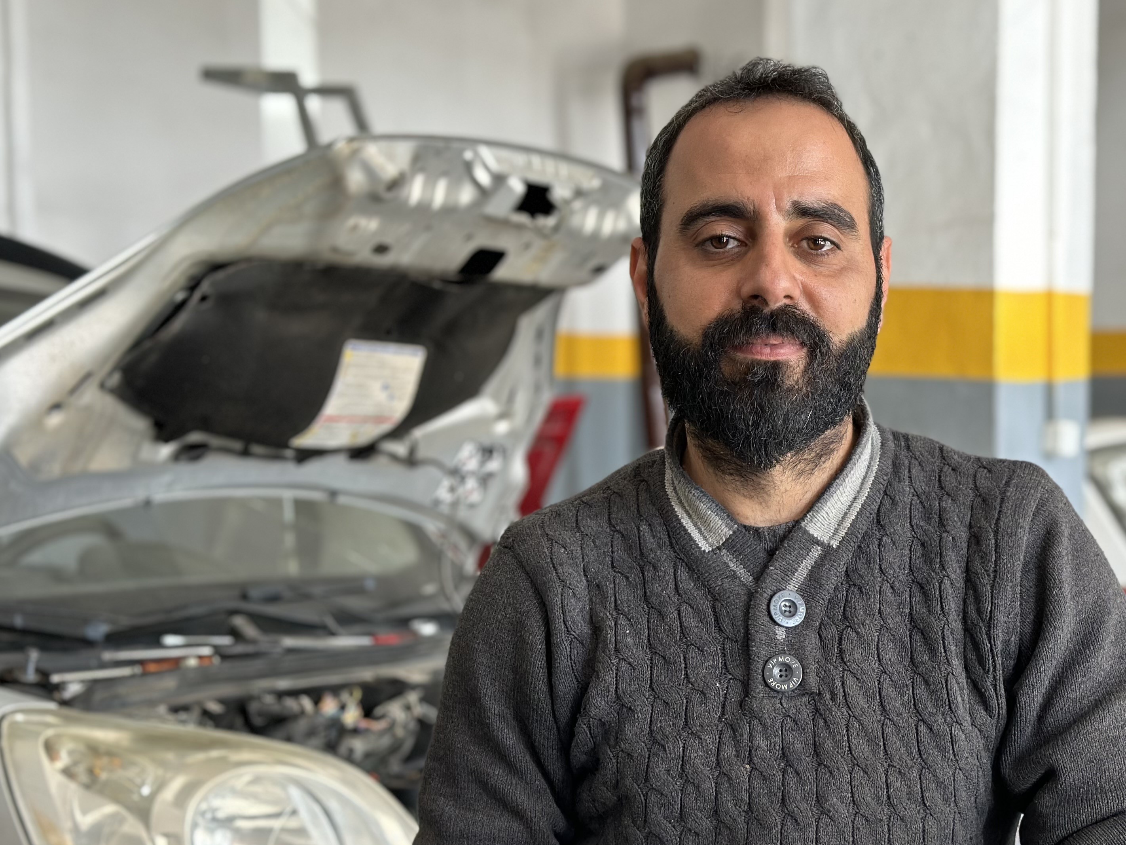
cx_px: 773
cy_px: 568
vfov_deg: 21.5
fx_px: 2212
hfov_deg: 28.3
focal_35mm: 68
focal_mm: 6.86
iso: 125
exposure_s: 1/121
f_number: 1.78
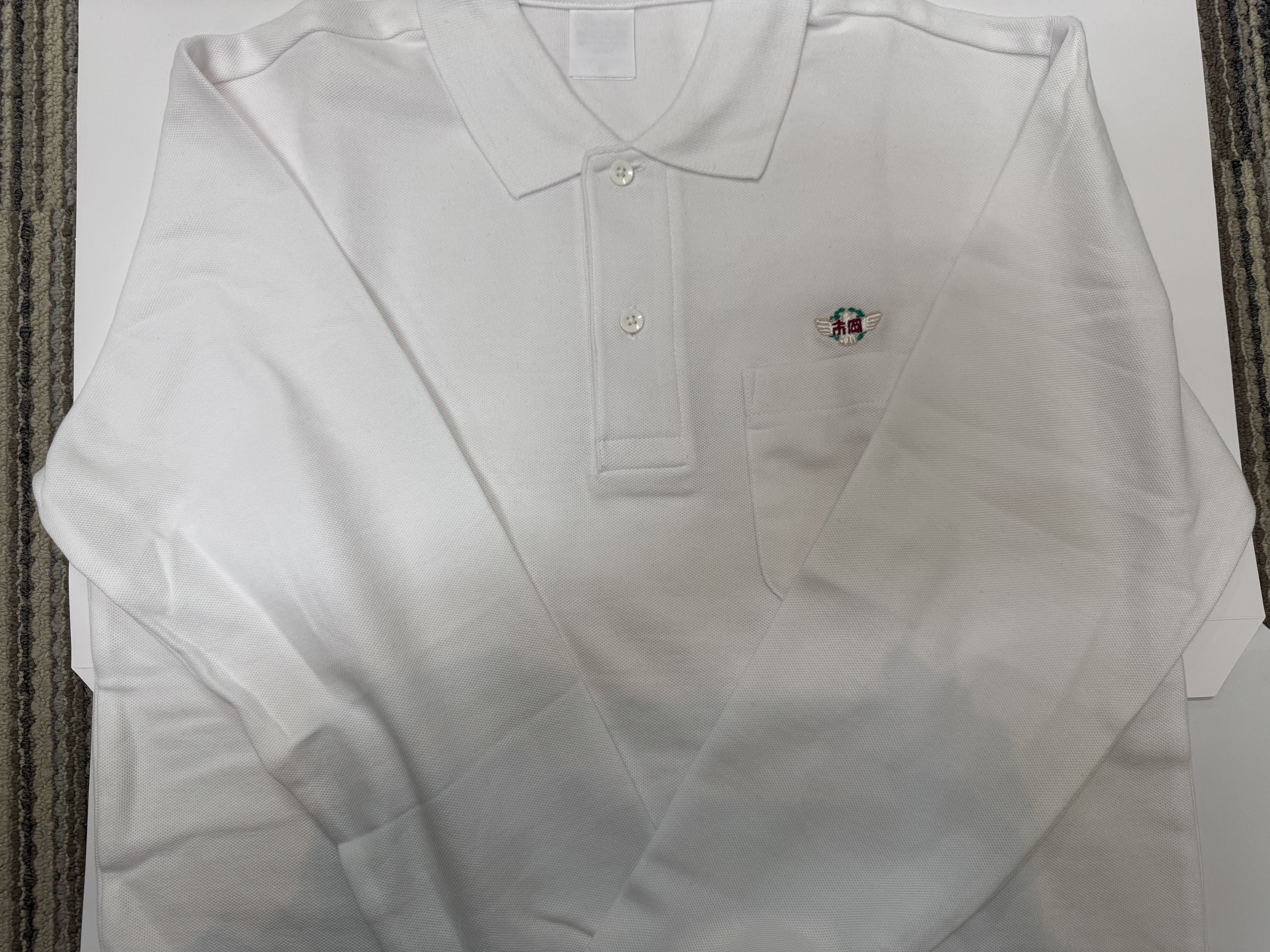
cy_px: 476
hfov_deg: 71.6
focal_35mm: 24
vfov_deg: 56.8
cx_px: 635
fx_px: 881
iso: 125
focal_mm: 6.76
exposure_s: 1/120
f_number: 1.78
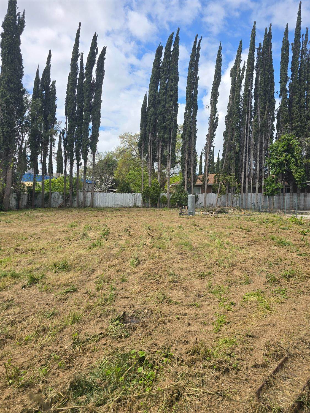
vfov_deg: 73.9
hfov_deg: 58.9
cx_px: 155
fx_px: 275
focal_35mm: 23
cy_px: 206
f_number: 1.7
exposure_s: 1/659
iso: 12
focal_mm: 6.3
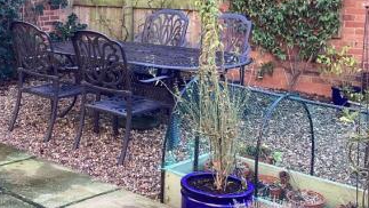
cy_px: 58
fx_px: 597
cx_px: 121
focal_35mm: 61
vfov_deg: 19.6
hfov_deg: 34.0
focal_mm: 3.3
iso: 64
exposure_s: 1/100
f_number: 2.4
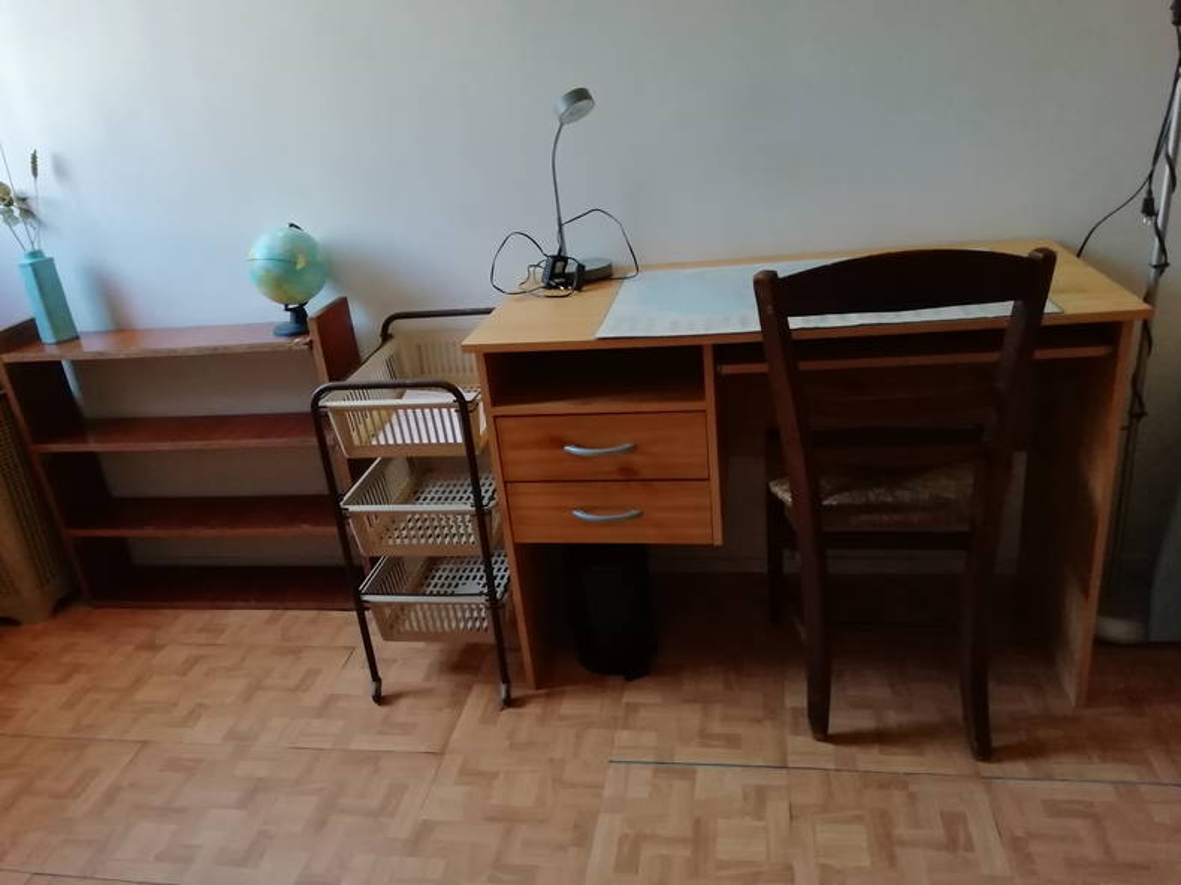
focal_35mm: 26
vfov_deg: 53.0
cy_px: 442
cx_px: 590
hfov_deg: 67.3
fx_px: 887
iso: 400
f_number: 2.2
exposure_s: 1/33.3
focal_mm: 3.46
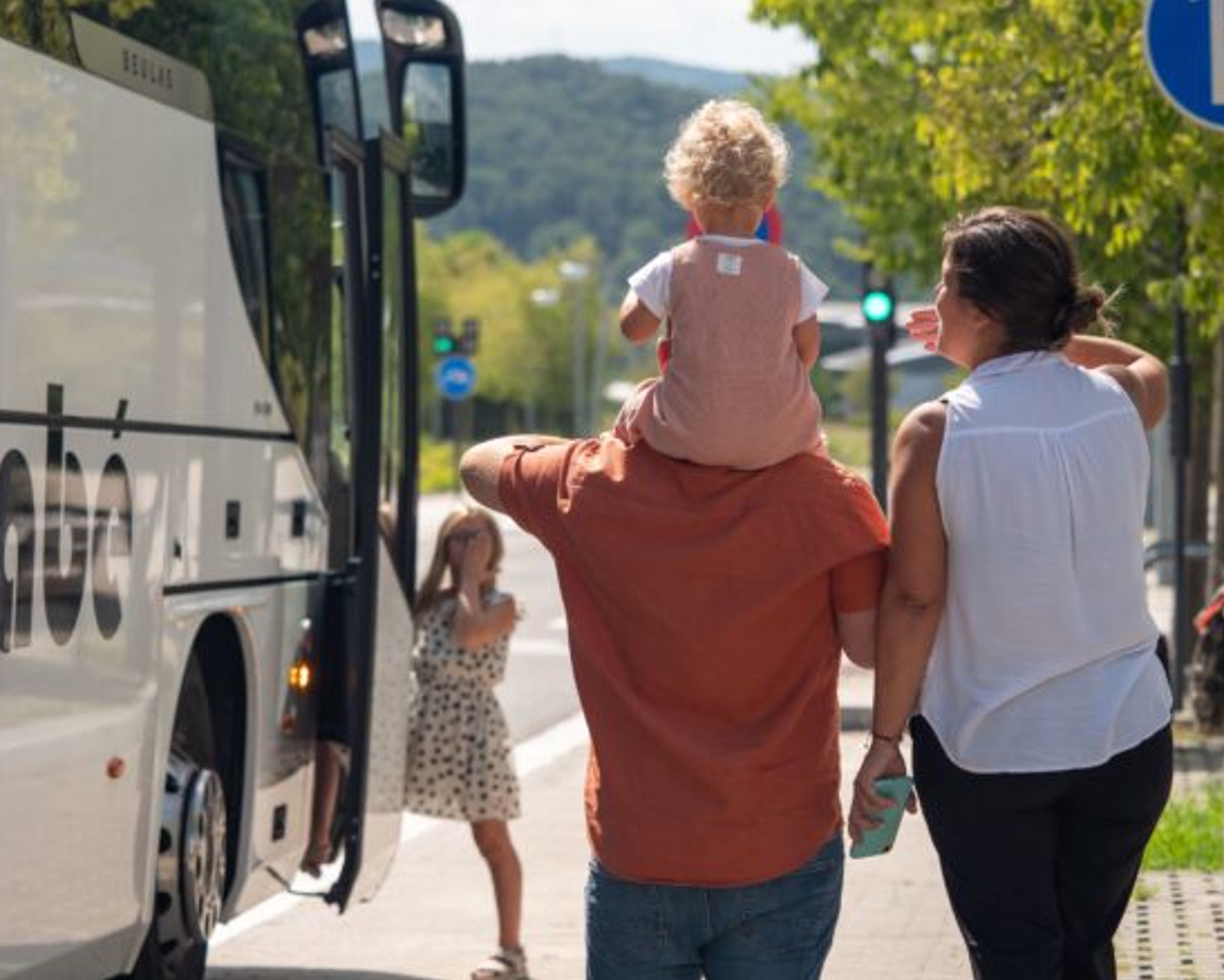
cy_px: 490
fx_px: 4711
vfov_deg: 11.9
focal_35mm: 130
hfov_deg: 14.8
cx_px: 597
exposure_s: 1/2500
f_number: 2.8
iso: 200
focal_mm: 62
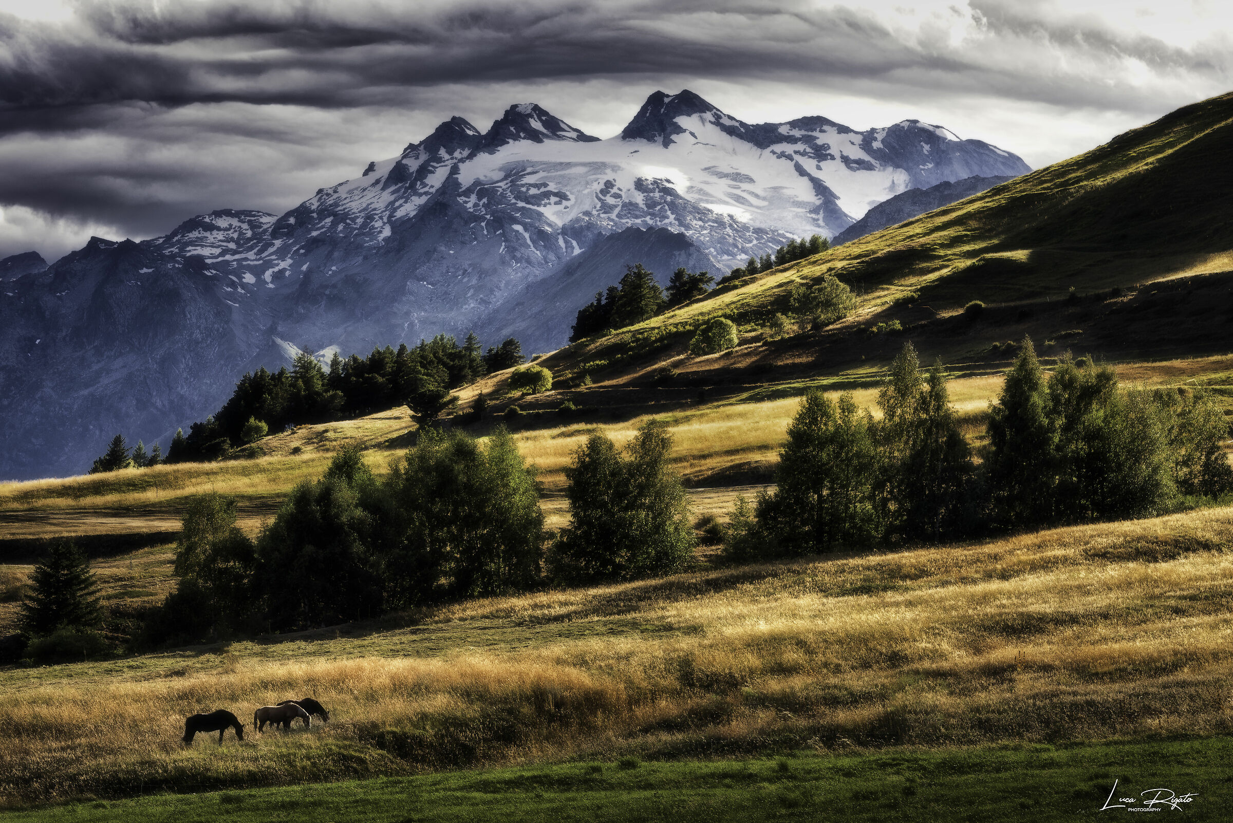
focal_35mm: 135
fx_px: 4625
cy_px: 412
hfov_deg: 15.2
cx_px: 616
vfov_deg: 10.2
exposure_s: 1/200
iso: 200
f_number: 9
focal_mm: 135
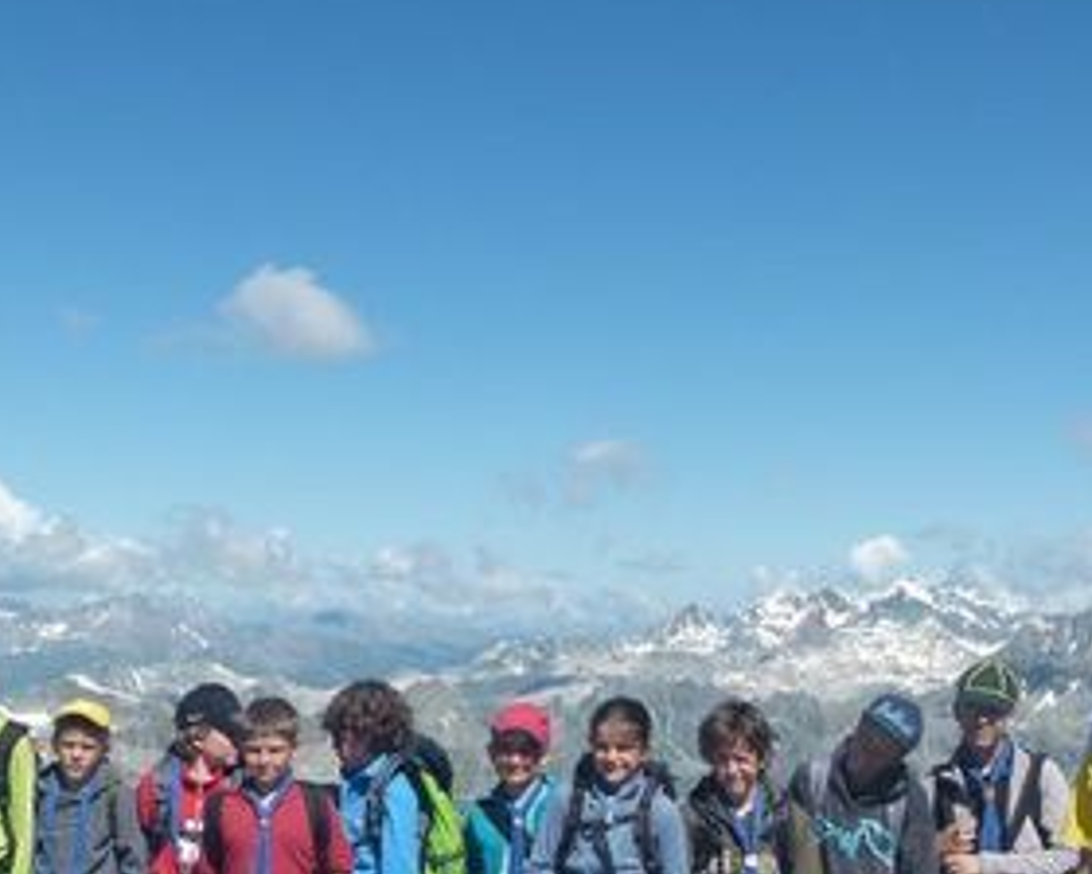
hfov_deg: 26.7
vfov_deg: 21.5
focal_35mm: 71
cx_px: 468
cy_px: 507
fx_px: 2295
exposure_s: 1/1600
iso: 100
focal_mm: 6.1
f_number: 4
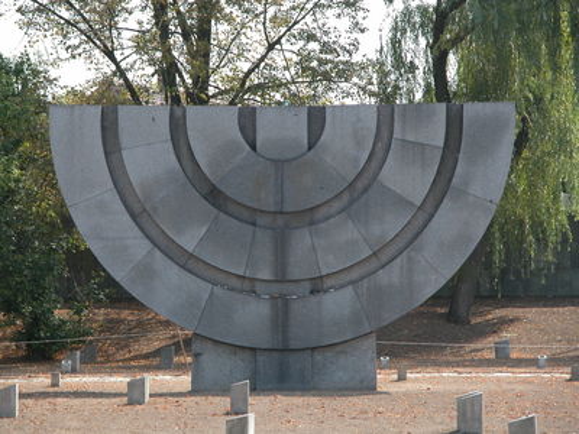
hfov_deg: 9.6
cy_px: 217
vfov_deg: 7.2
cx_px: 290
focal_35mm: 206
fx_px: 3446
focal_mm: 52.4
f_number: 4.6
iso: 100
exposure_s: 1/216
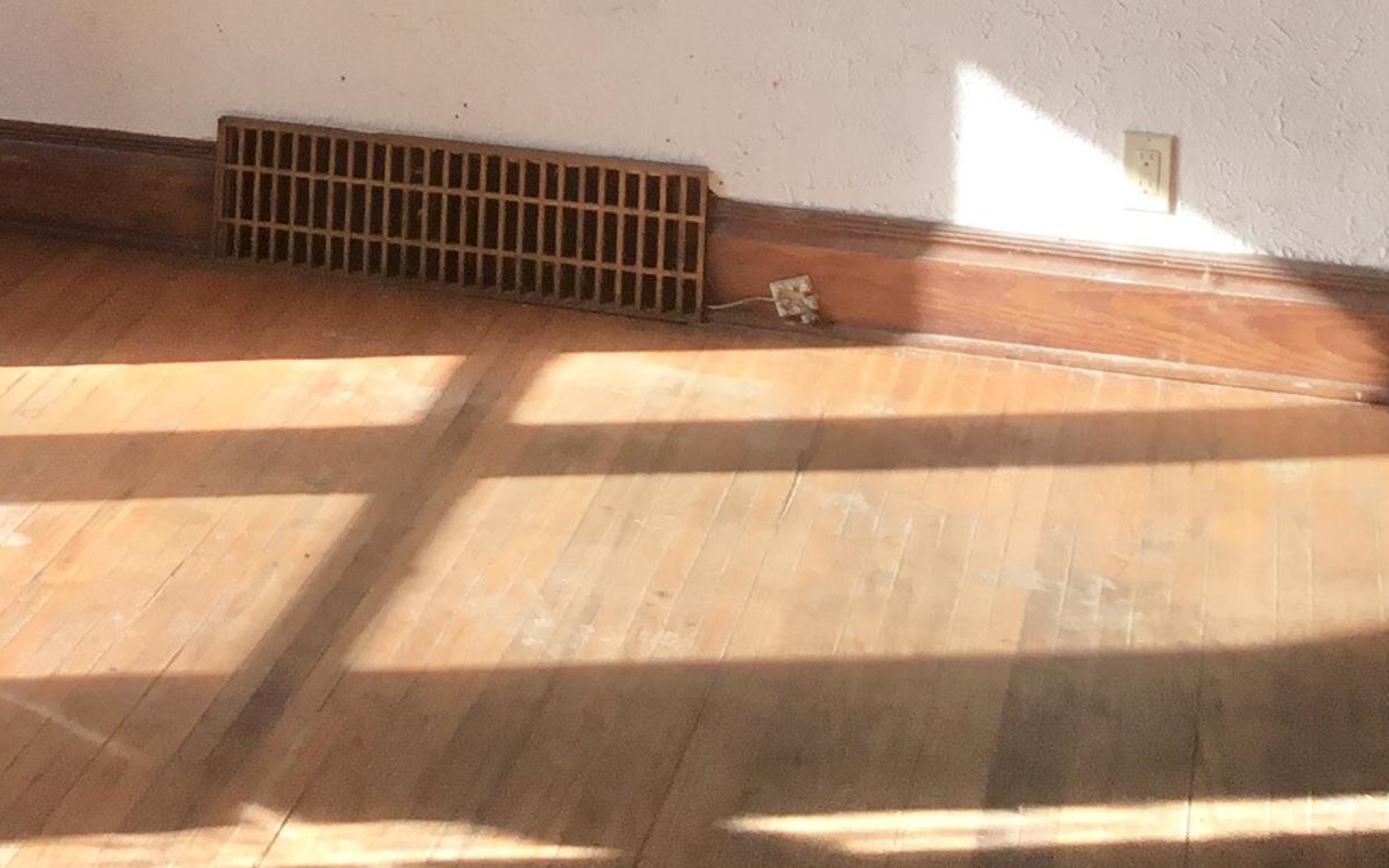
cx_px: -89
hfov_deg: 23.6
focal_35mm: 83
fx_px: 3142
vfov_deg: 15.0
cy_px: -283
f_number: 2.4
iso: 25
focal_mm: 3.3
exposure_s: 1/179
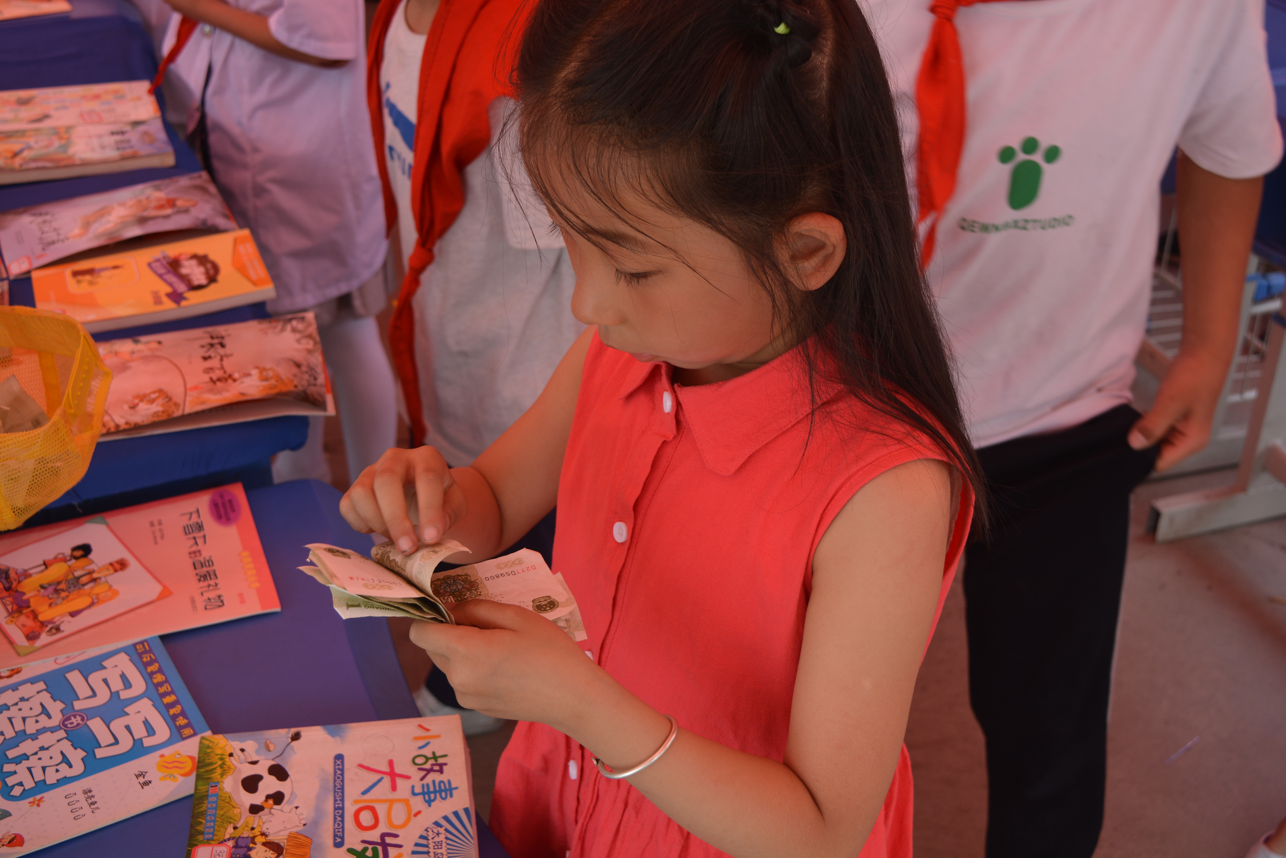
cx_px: 643
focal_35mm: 44
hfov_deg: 45.0
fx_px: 1554
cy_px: 429
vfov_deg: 30.8
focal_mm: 29
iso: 200
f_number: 6.3
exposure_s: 1/160
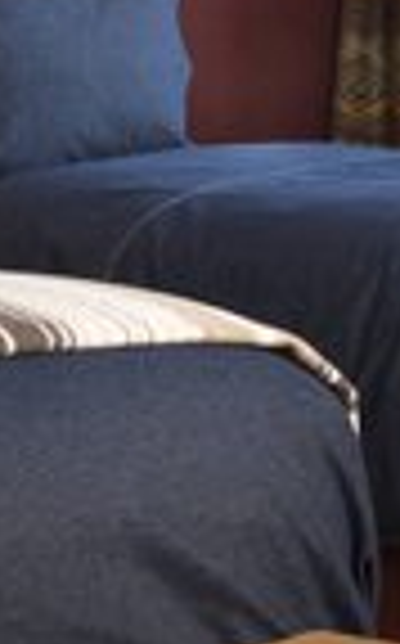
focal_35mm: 164
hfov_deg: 7.9
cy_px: 158
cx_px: 485
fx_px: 2869
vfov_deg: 12.7
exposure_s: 1
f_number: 18
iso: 250
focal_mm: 48
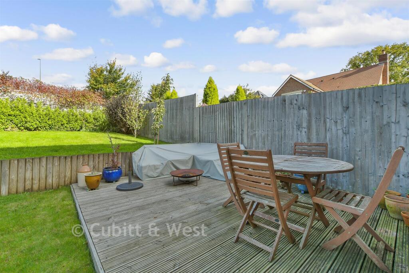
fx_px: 170
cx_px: 204
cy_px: 136
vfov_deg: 77.3
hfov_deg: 100.4
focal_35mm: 15
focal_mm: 10
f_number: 8
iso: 160
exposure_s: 1/60
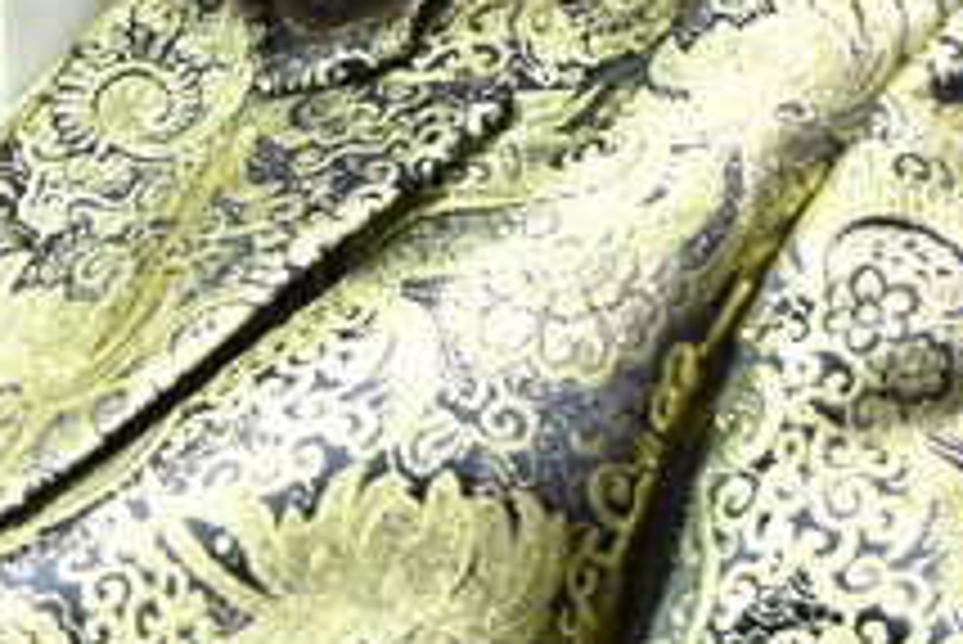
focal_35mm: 1078
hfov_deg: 1.9
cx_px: -860
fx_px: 28855
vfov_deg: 1.3
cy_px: -187
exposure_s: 1/125
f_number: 7.1
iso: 5000
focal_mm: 165
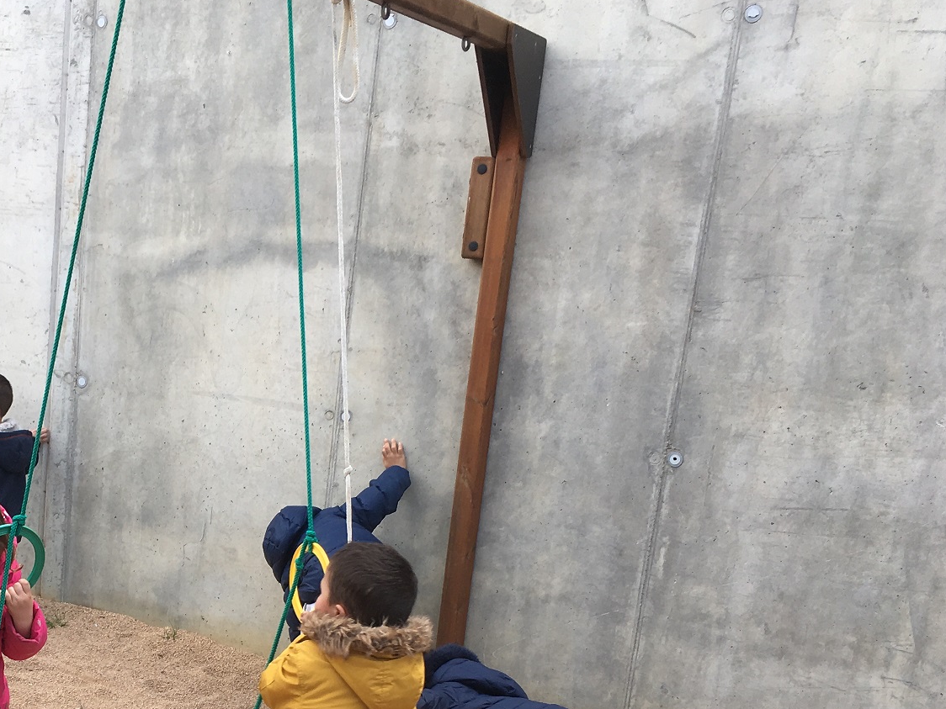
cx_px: 141
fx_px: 1421
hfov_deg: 35.2
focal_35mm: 52
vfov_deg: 27.4
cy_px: 590
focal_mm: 4.15
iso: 25
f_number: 2.2
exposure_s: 1/278
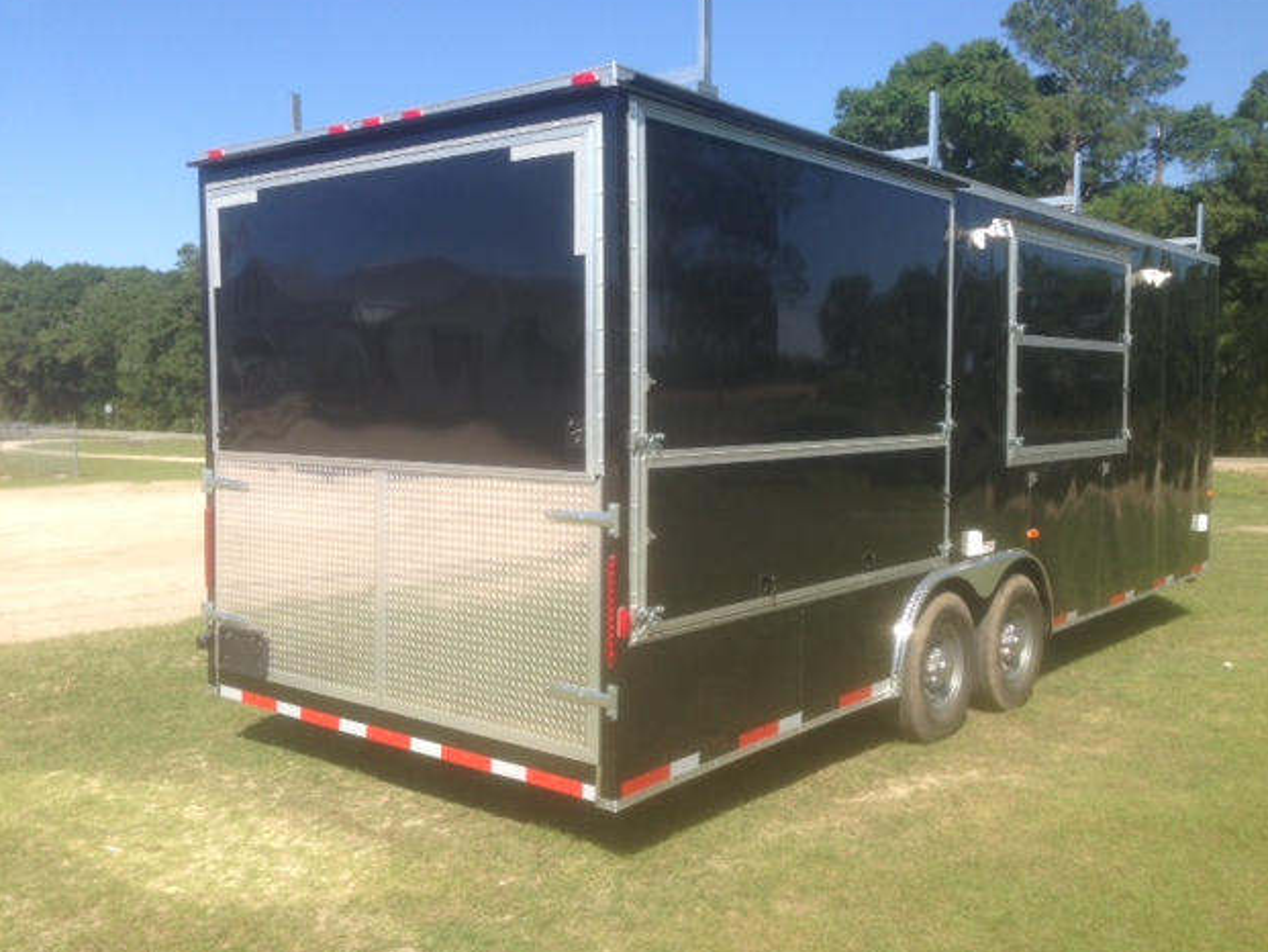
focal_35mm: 34
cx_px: 649
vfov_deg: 41.8
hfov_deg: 53.9
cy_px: 476
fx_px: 1246
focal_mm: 4.12
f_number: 2.4
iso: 50
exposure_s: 1/968
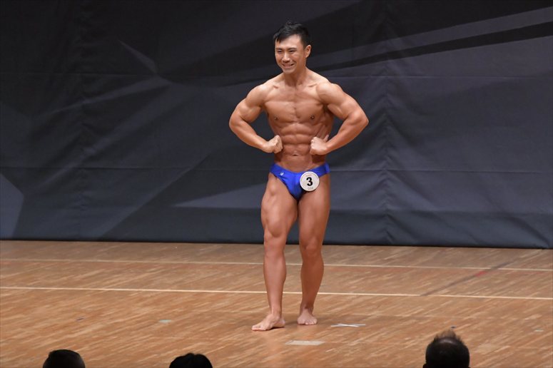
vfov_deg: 4.6
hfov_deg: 6.9
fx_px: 4606
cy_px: 184
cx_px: 276
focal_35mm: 300
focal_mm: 200
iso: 6400
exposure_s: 1/400
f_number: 5.6
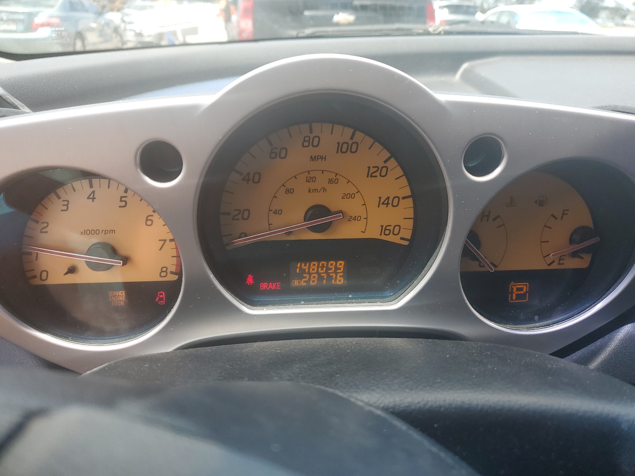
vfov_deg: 53.1
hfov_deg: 67.3
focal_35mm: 26
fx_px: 477
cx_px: 318
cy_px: 238
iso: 50
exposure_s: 1/455
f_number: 1.5
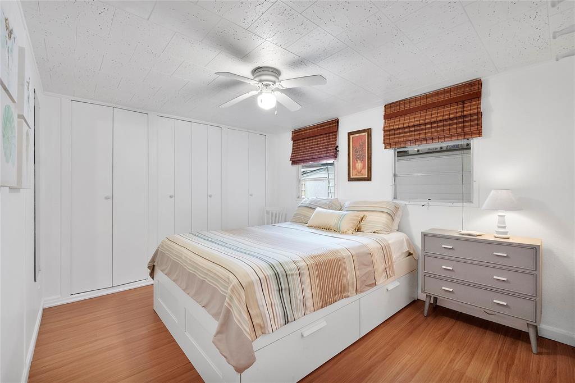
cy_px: 192
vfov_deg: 77.3
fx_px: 239
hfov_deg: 100.4
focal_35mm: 15
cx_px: 288
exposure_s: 1/15
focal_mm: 10
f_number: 8
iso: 800
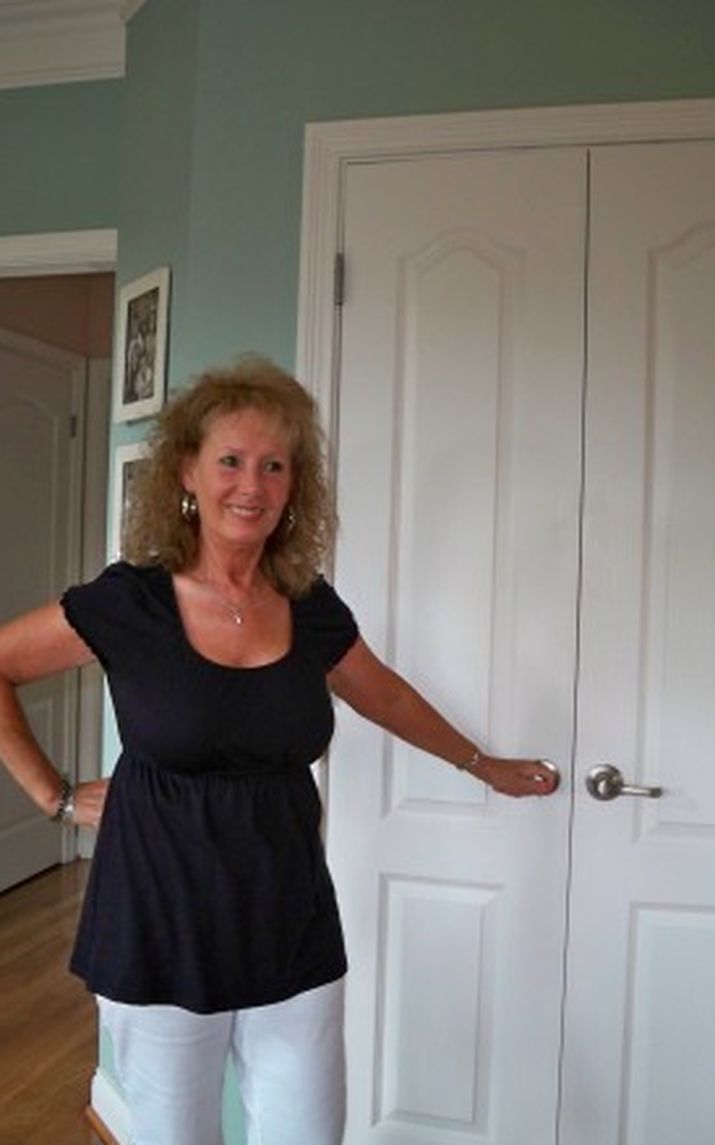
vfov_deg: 51.6
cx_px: 348
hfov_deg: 33.5
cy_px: 569
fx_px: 1186
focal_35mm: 38
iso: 200
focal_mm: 6.3
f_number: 3.1
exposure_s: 1/60
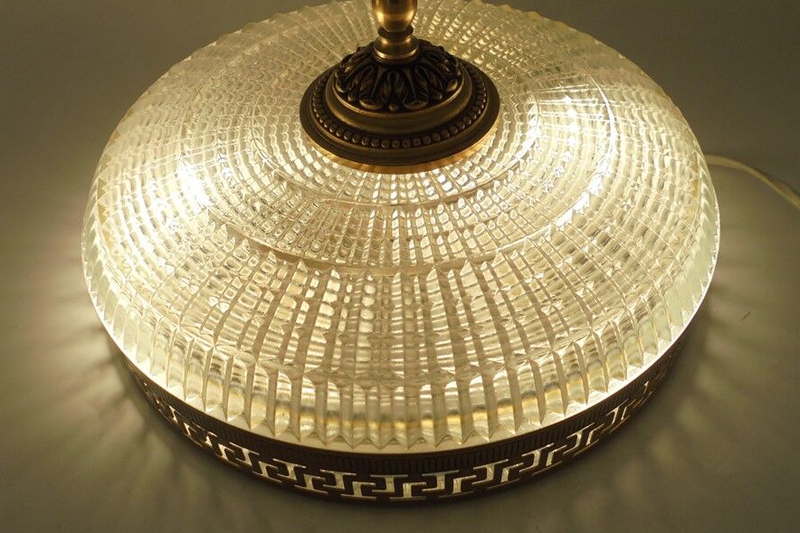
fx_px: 800
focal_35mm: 36
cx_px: 405
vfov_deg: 36.9
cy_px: 255
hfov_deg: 53.1
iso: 100
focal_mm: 6.1
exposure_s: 1/125
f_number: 4
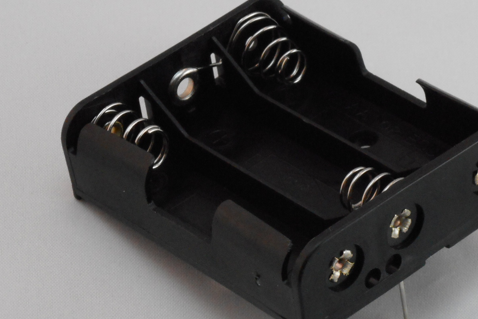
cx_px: 343
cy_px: 260
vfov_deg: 6.8
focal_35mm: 201
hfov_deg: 10.2
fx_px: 2668
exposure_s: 1/60
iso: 560
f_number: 5.8
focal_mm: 18.2
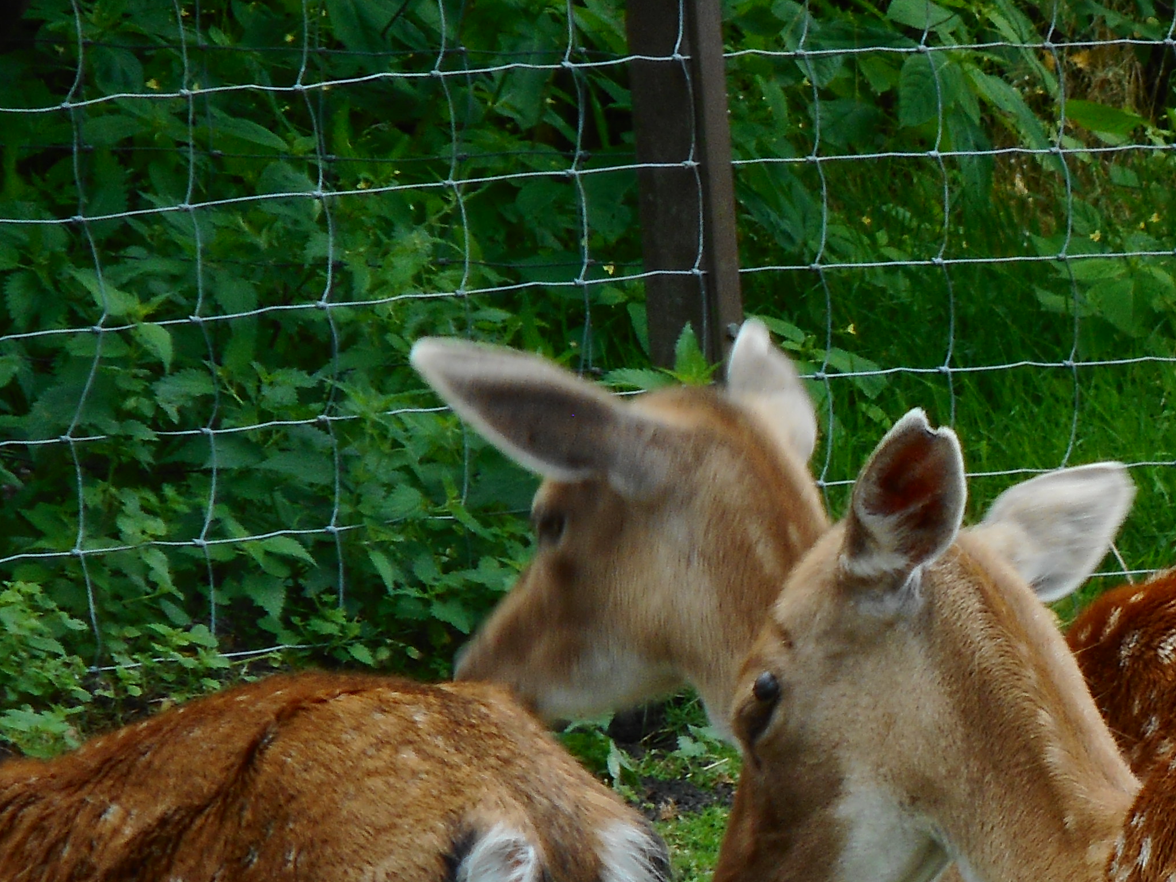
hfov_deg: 3.9
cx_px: 1378
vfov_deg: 2.9
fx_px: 17122
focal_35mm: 504
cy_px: 892
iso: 80
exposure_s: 1/60
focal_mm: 36
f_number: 6.6
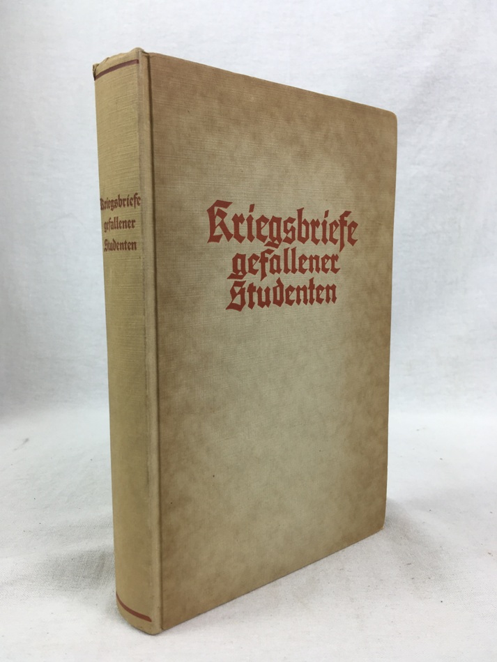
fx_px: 555
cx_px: 248
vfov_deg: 61.6
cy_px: 331
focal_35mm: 29
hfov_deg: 48.2
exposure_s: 1/100
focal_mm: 4.15
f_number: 2.2
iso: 25
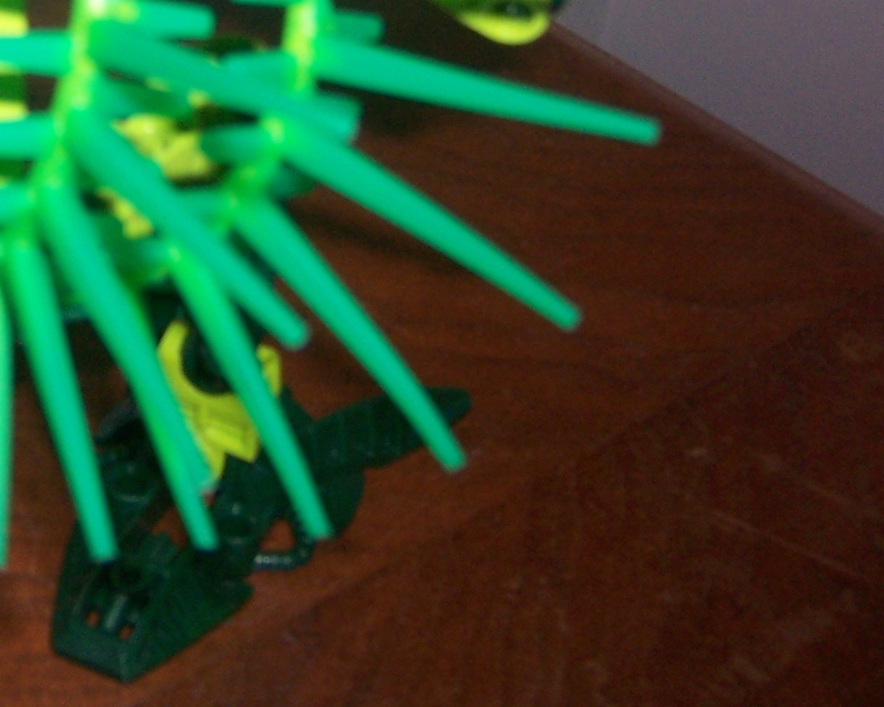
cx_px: -36
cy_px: 64
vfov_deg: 18.8
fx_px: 2093
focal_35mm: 80
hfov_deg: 22.7
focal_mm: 5.5
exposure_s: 1/60
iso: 140
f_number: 2.8
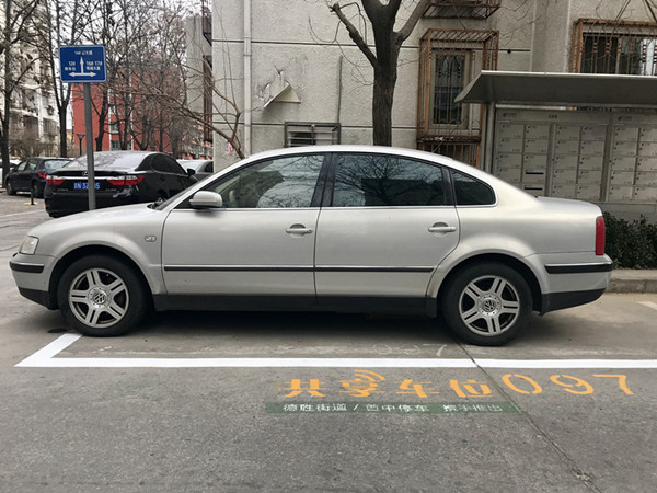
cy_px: 246
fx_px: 531
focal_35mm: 28
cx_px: 328
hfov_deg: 63.4
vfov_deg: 49.7
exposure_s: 1/348
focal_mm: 3.99
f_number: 1.8
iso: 20
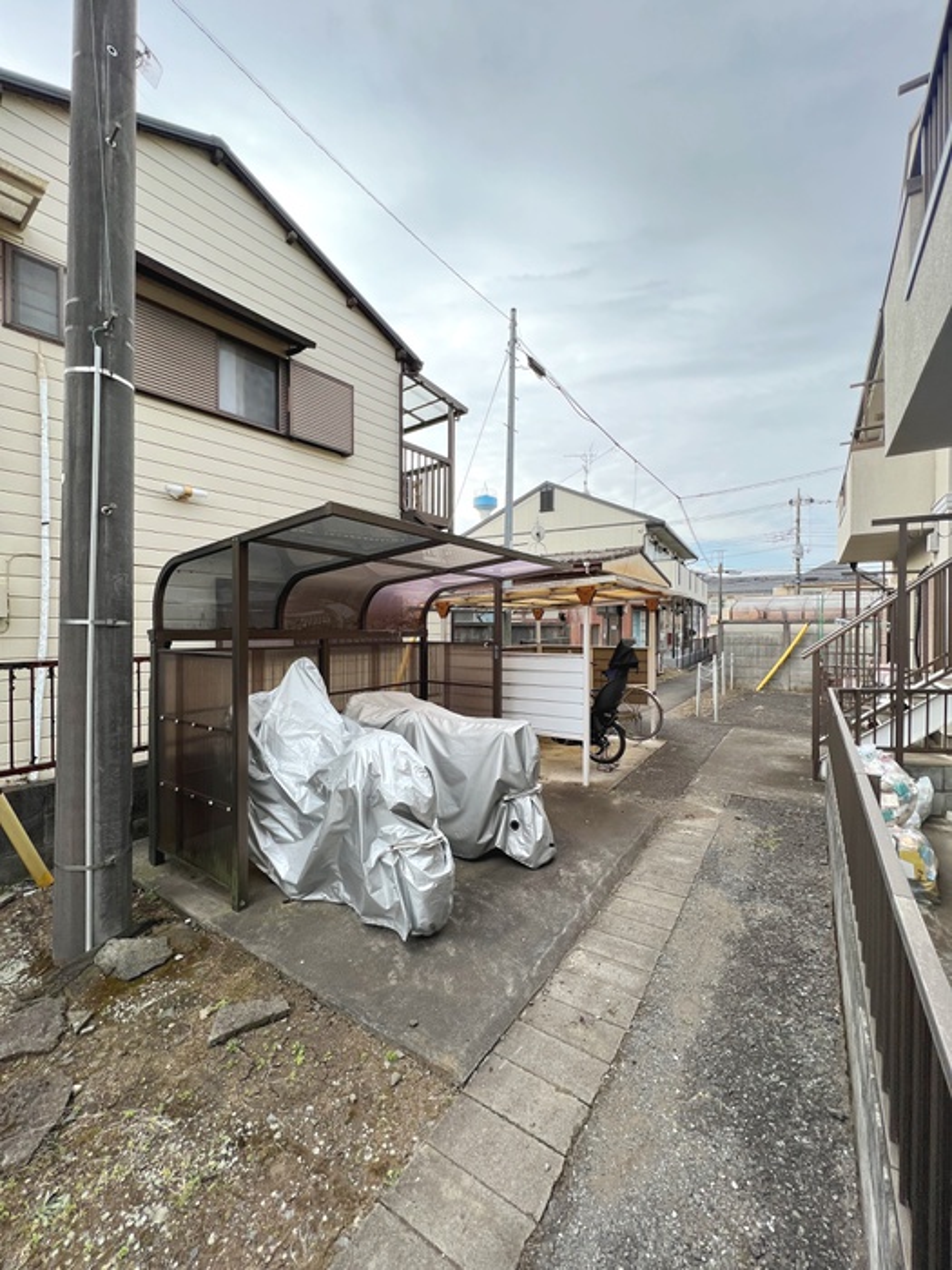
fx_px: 477
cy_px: 635
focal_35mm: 13
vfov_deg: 106.2
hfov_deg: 89.9
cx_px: 476
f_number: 1.8
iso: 32
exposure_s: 1/573
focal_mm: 1.57
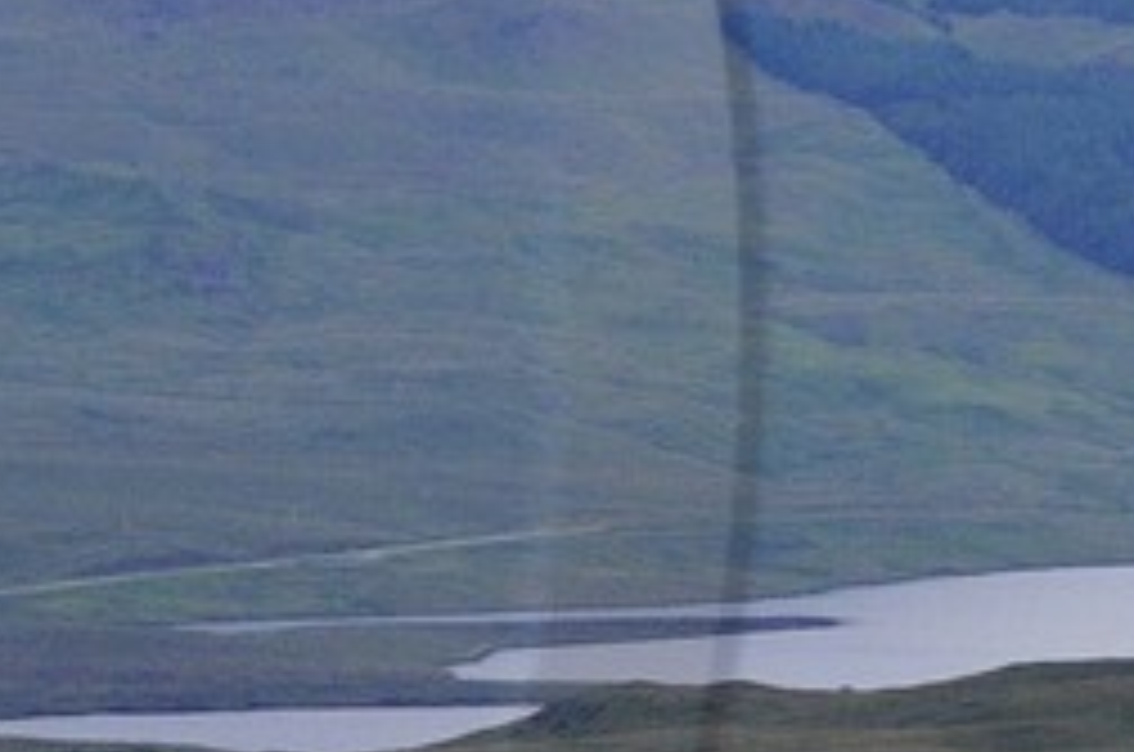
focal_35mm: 763
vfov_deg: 1.8
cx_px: -1116
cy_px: 324
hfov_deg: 2.7
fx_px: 23989
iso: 800
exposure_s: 1/800
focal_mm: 120
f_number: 10
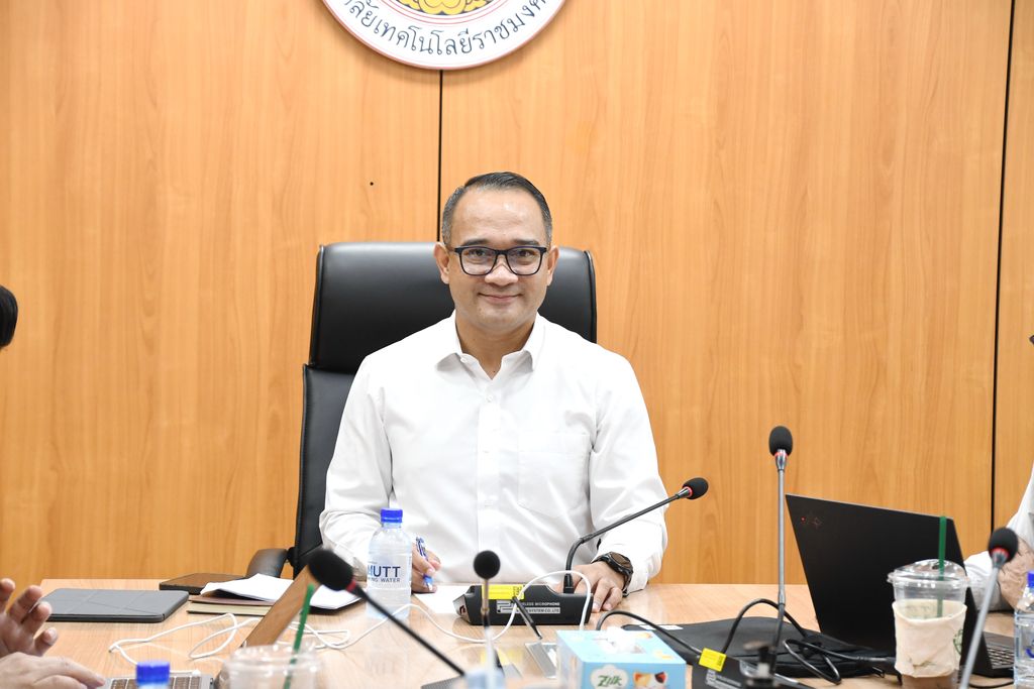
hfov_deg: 19.5
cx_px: 517
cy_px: 344
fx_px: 3016
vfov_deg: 13.0
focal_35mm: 105
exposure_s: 1/100
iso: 1600
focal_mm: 70
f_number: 6.3
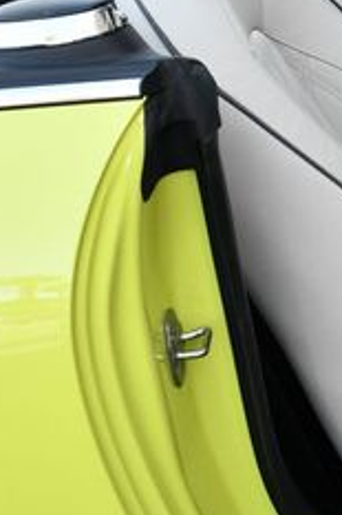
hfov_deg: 12.8
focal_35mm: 99
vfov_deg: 20.4
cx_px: 567
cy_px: 93
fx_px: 1413
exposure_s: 1/250
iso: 400
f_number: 5
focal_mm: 18
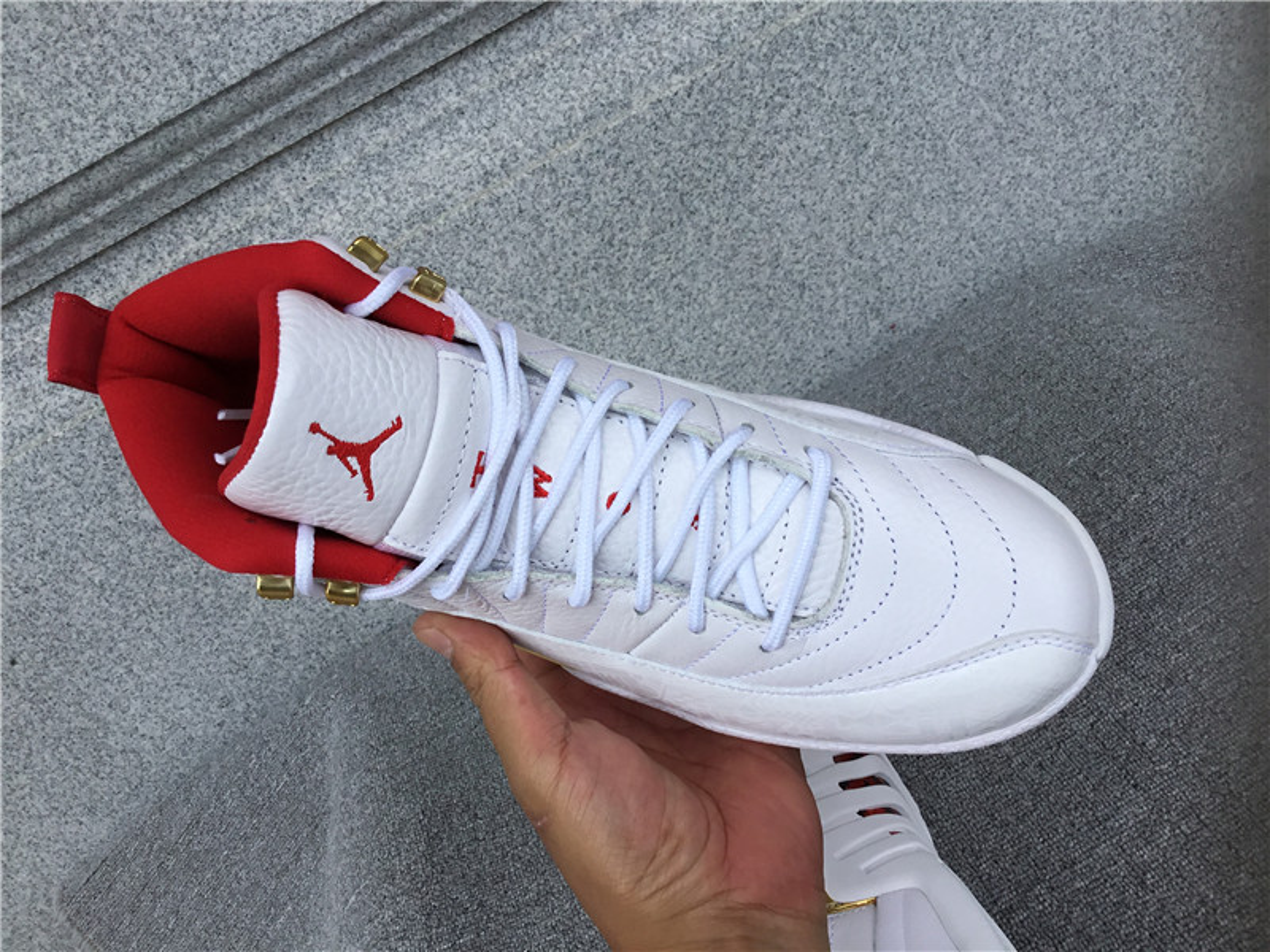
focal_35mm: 31
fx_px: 1137
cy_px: 476
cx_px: 635
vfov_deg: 45.4
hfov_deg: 58.4
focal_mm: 3.3
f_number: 2.4
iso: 25
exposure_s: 1/479
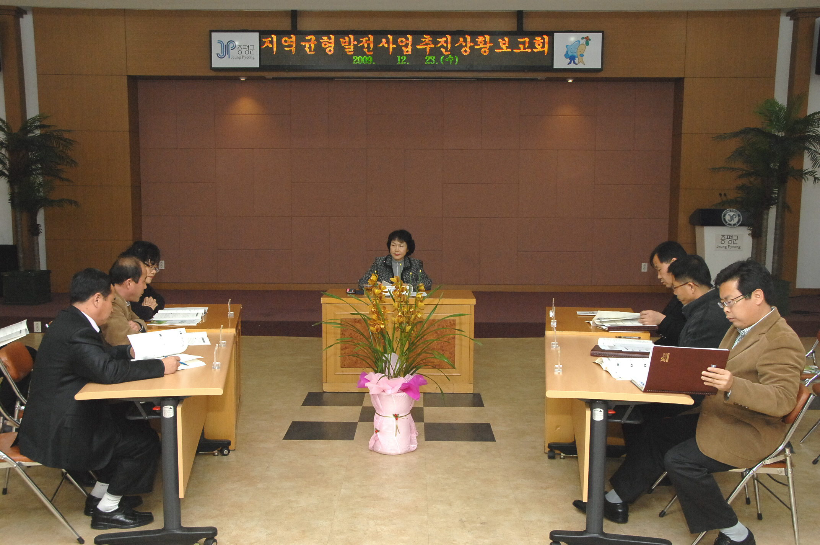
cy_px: 272
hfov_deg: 49.6
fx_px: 887
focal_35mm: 39
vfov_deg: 34.1
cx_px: 410
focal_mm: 26
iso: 800
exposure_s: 1/60
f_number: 6.7
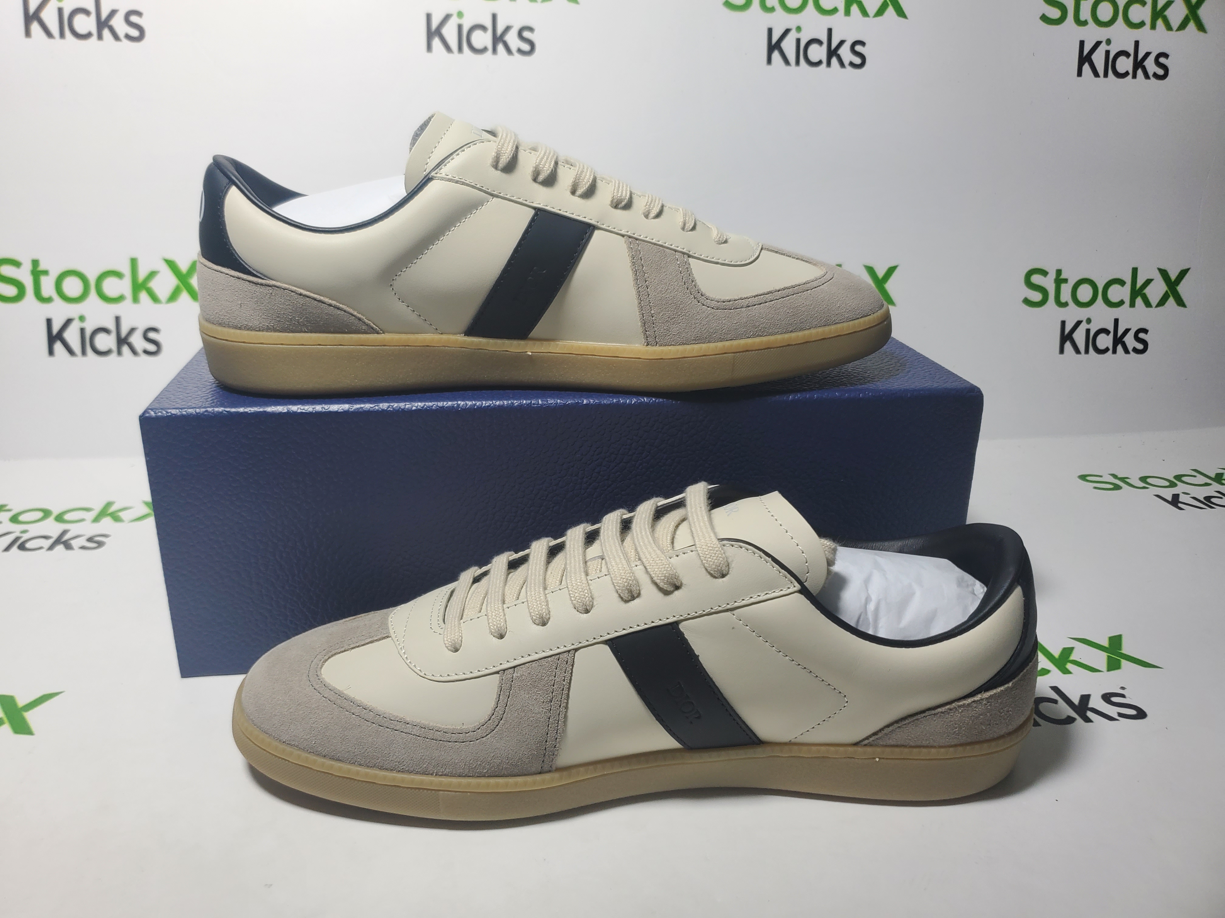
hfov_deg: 67.3
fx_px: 920
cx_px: 612
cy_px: 459
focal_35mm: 26
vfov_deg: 53.1
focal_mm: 4.3
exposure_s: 1/420
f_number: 1.5
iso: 50
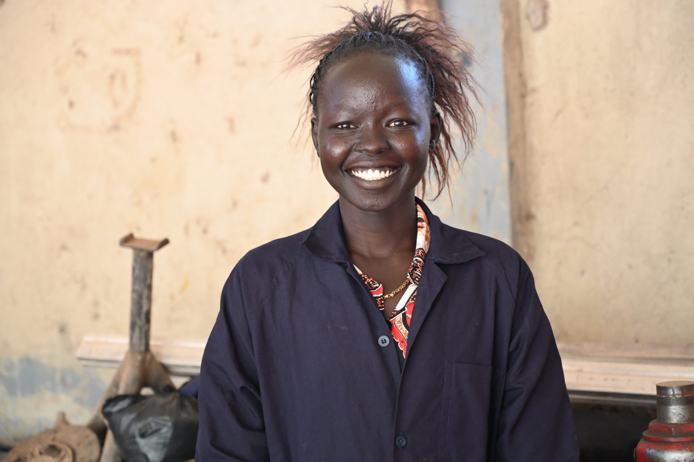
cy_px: 231
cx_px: 347
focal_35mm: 70
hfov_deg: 28.9
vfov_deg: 19.4
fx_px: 1348
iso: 1800
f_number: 4
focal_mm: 70
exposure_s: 1/125
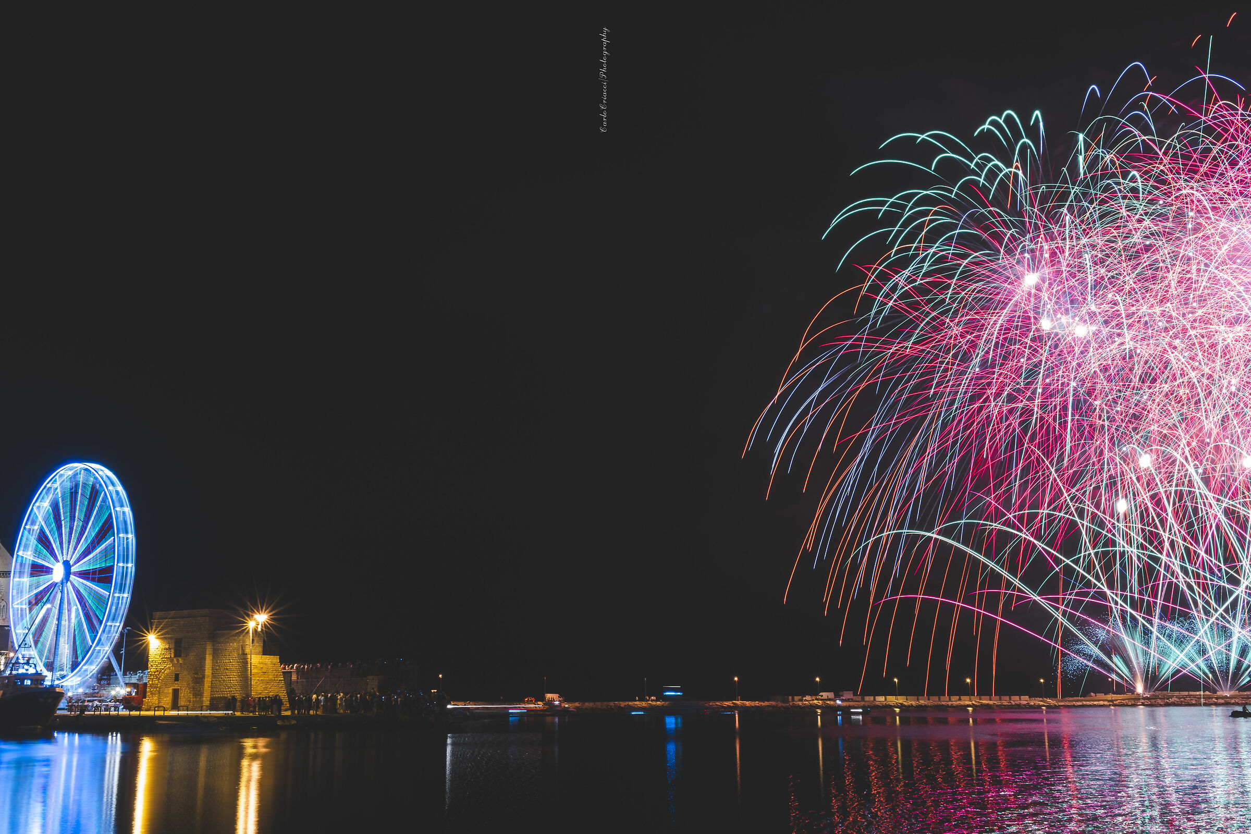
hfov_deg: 54.4
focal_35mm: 35
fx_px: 1216
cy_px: 417
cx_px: 626
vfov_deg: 37.9
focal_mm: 35
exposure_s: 30
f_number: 22
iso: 100
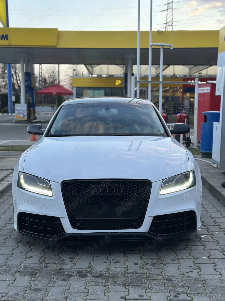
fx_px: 416
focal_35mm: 48
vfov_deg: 39.7
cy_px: 150
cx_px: 112
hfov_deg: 30.3
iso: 64
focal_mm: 6.86
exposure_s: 1/164
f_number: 1.78
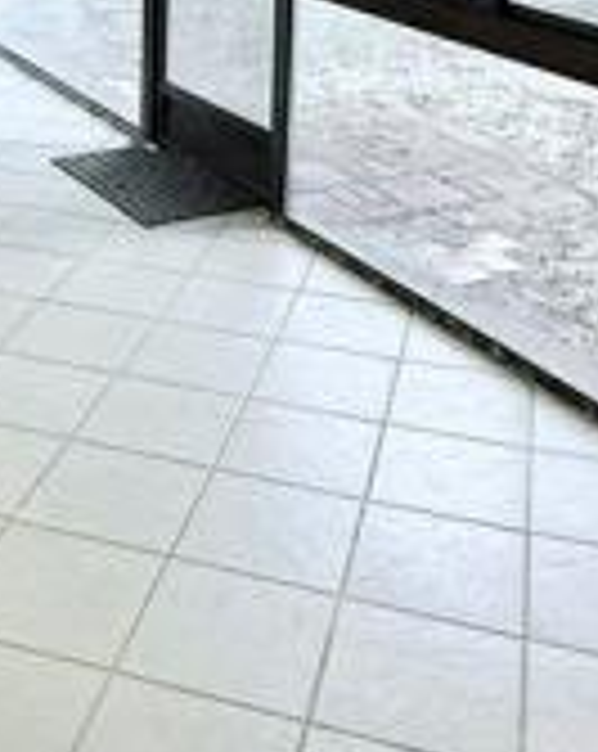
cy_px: -149
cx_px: 171
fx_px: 1309
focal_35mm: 59
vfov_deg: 28.0
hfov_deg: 25.5
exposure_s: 1/60
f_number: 2.2
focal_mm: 2.22
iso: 320
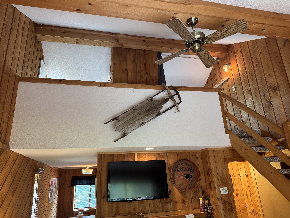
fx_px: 201
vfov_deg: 56.8
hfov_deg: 71.6
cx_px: 145
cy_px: 109
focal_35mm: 24
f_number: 1.78
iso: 250
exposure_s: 1/60
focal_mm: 6.76
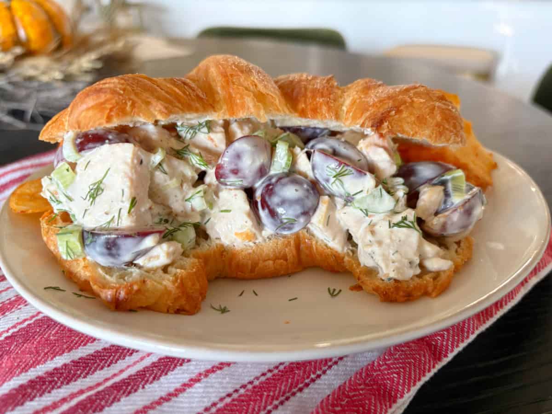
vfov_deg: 53.1
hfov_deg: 67.3
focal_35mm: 26
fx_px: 415
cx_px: 276
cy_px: 207
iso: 160
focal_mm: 6
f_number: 1.6
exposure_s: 1/60
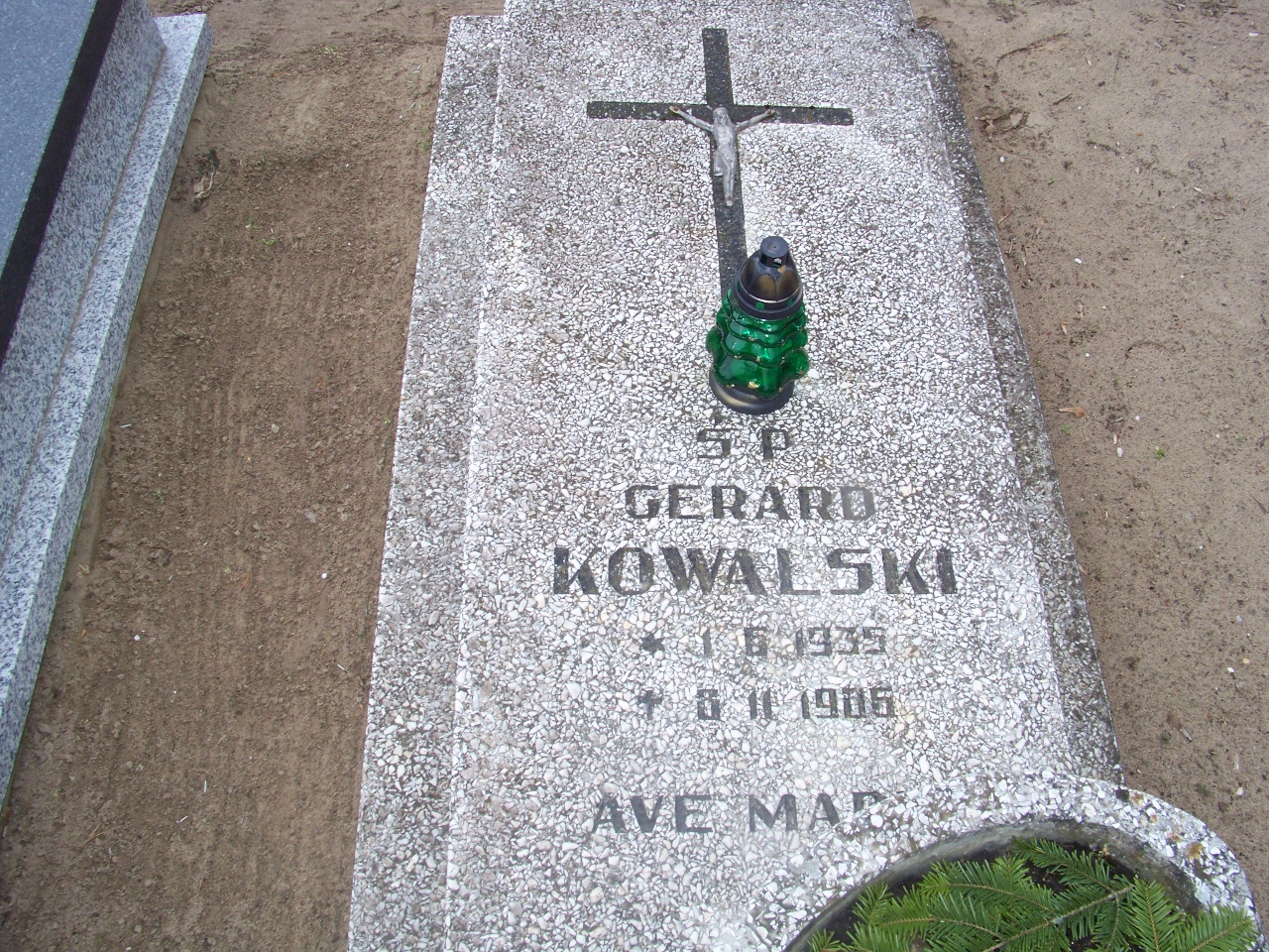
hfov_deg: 55.4
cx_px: 634
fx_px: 1210
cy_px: 476
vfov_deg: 42.9
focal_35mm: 33
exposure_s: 1/25
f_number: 5.6
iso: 64
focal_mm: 5.85
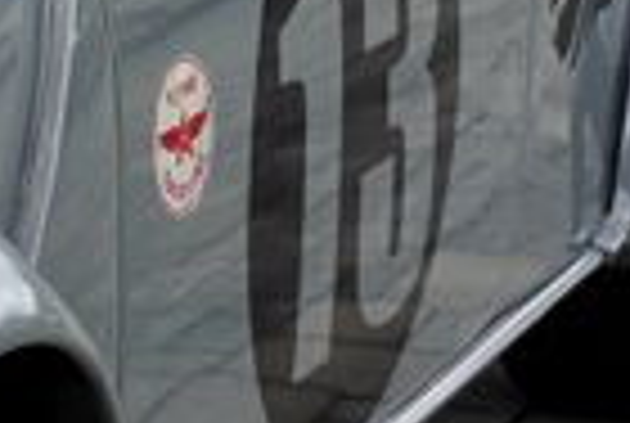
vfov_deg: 6.3
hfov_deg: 8.7
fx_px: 3841
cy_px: 137
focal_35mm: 219
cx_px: -770
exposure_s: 1/100
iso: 100
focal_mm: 30
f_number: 7.1
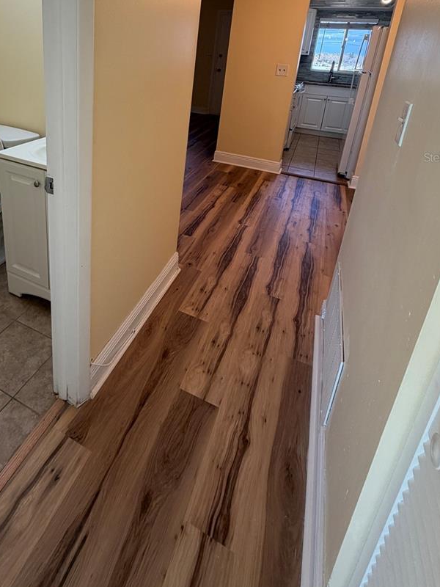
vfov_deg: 74.2
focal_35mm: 21
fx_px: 356
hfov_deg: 61.9
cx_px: 146
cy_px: 157
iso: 64
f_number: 2.2
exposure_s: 1/120
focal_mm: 2.22
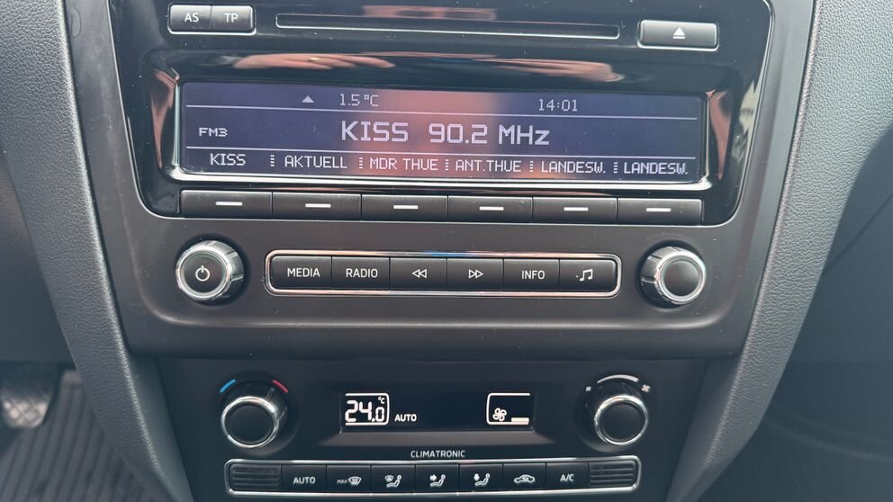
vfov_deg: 42.9
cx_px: 446
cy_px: 250
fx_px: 639
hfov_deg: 69.9
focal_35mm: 27
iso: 200
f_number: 1.78
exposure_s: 1/78
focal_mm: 6.76
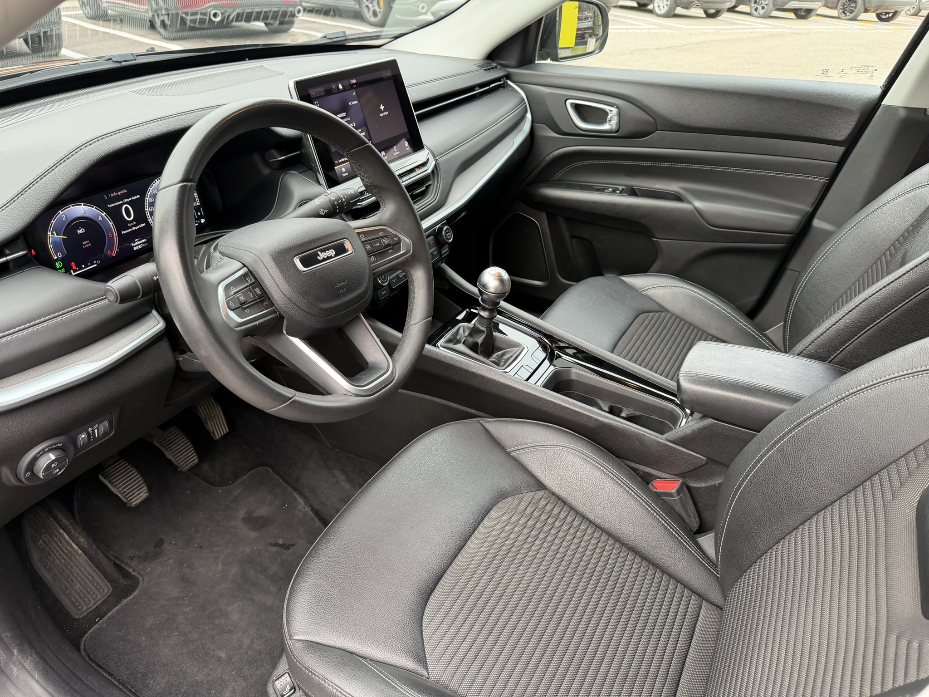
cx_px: 464
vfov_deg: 56.8
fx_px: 644
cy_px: 348
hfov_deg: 71.6
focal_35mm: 24
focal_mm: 6.76
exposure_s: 1/81
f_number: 1.78
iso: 200
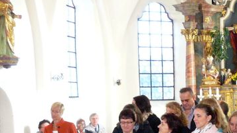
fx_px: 553
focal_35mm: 88
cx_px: 265
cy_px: 161
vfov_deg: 13.4
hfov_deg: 22.7
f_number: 2.8
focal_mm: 6
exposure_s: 1/30
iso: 250
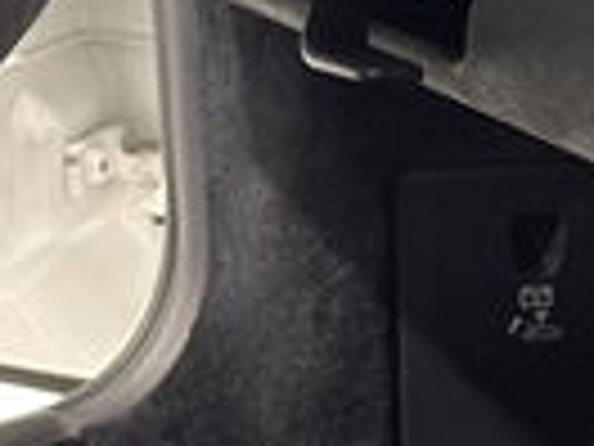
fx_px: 3483
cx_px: 410
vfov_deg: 7.3
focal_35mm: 203
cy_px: 117
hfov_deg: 9.7
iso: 200
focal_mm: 6.76
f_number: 1.78
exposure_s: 1/40
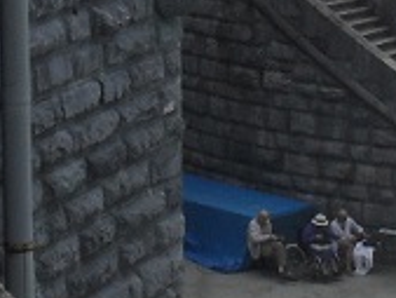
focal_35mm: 170
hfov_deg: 11.3
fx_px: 1946
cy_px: -149
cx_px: 525
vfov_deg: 8.5
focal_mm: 6.3
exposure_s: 1/180
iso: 100
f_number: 8.4
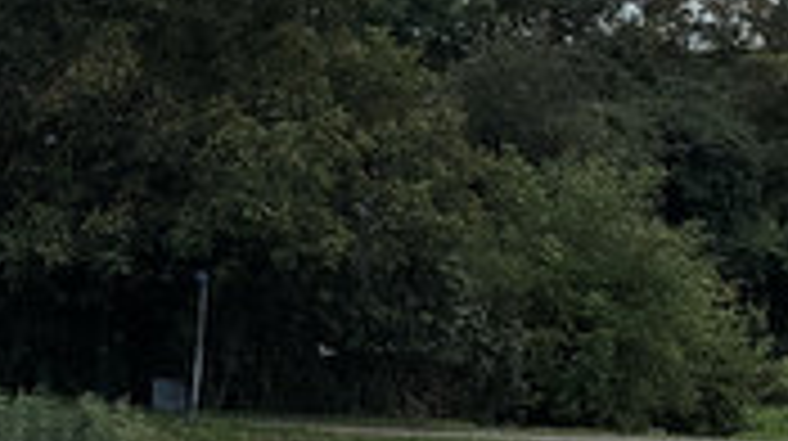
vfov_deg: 7.4
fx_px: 3402
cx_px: -549
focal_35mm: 163
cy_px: 176
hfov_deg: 12.3
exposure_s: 1/1279
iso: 20
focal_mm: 3.99
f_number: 1.8
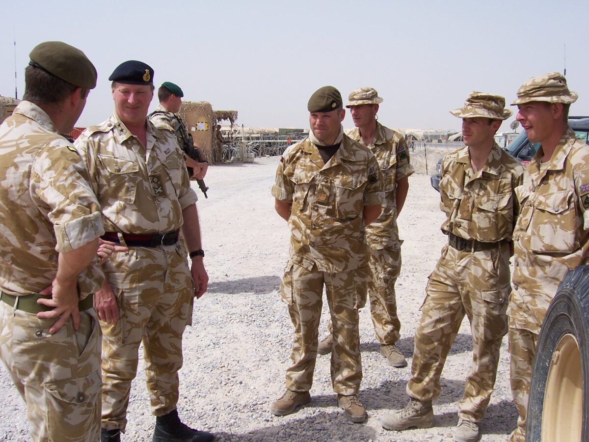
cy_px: 221
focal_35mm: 36
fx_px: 613
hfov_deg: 51.4
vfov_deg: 39.7
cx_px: 294
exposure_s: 1/750
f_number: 4.8
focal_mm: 6
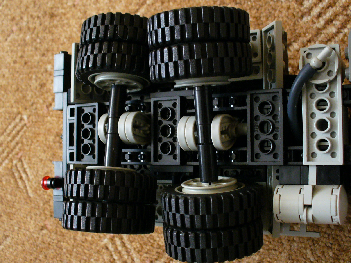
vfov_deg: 33.6
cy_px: 132
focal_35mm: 43
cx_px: 176
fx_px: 436
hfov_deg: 43.9
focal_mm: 6.1
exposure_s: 1/20
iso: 200
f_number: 2.8
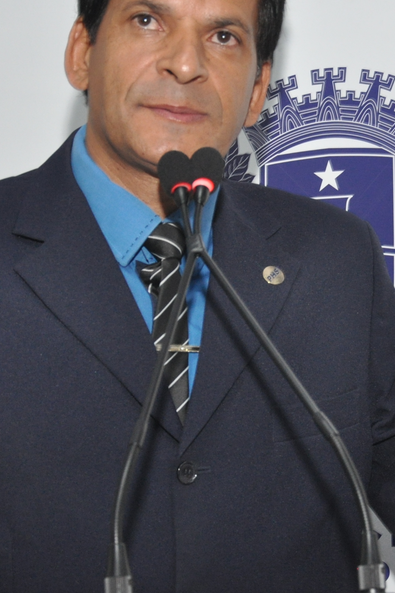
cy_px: 272
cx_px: 257
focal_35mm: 108
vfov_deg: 18.9
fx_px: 1778
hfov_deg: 12.7
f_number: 5.6
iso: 800
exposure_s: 1/60
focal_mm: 34
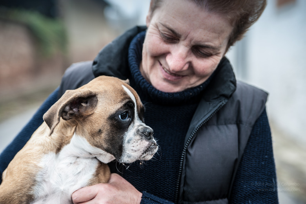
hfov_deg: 27.0
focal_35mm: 75
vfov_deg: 18.2
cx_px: 153
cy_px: 102
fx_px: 637
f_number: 3.5
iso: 200
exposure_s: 1/160
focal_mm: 75
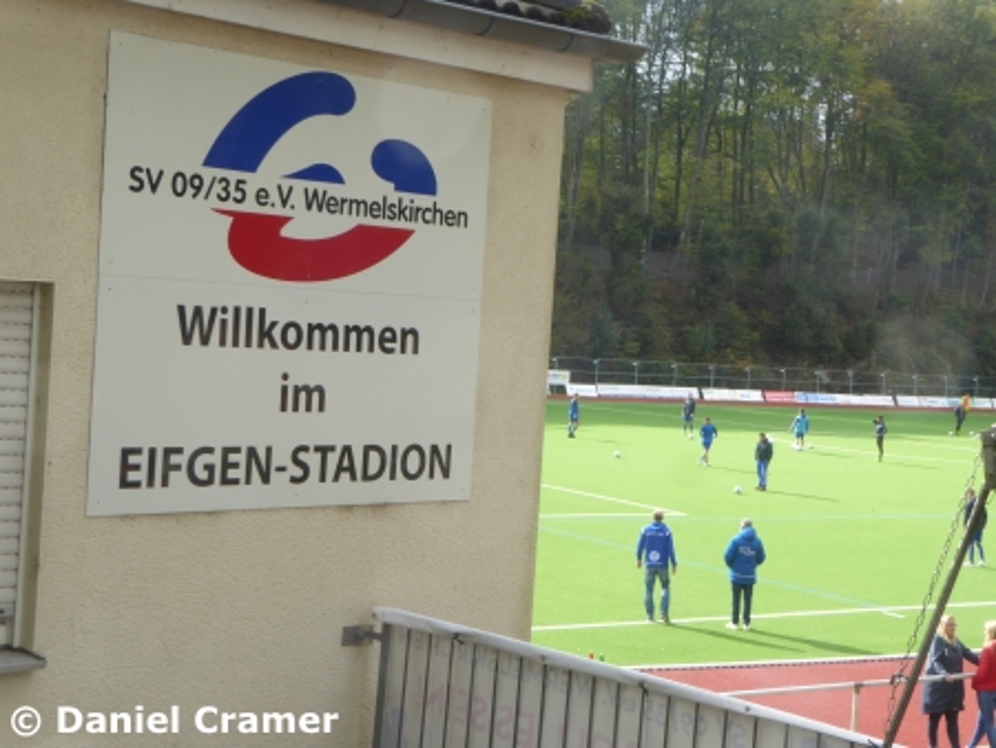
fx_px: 1756
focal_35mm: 61
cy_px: 374
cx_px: 498
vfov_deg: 24.0
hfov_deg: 31.7
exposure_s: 1/60
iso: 125
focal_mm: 10.9
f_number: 8
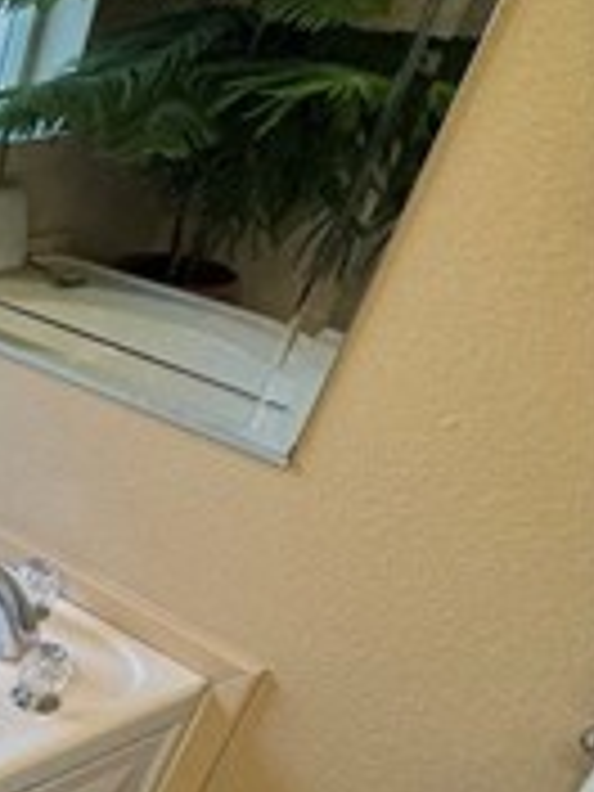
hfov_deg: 20.3
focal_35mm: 51
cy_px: 729
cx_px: -477
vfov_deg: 35.1
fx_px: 1167
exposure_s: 1/120
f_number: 2.2
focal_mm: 2.22
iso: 125
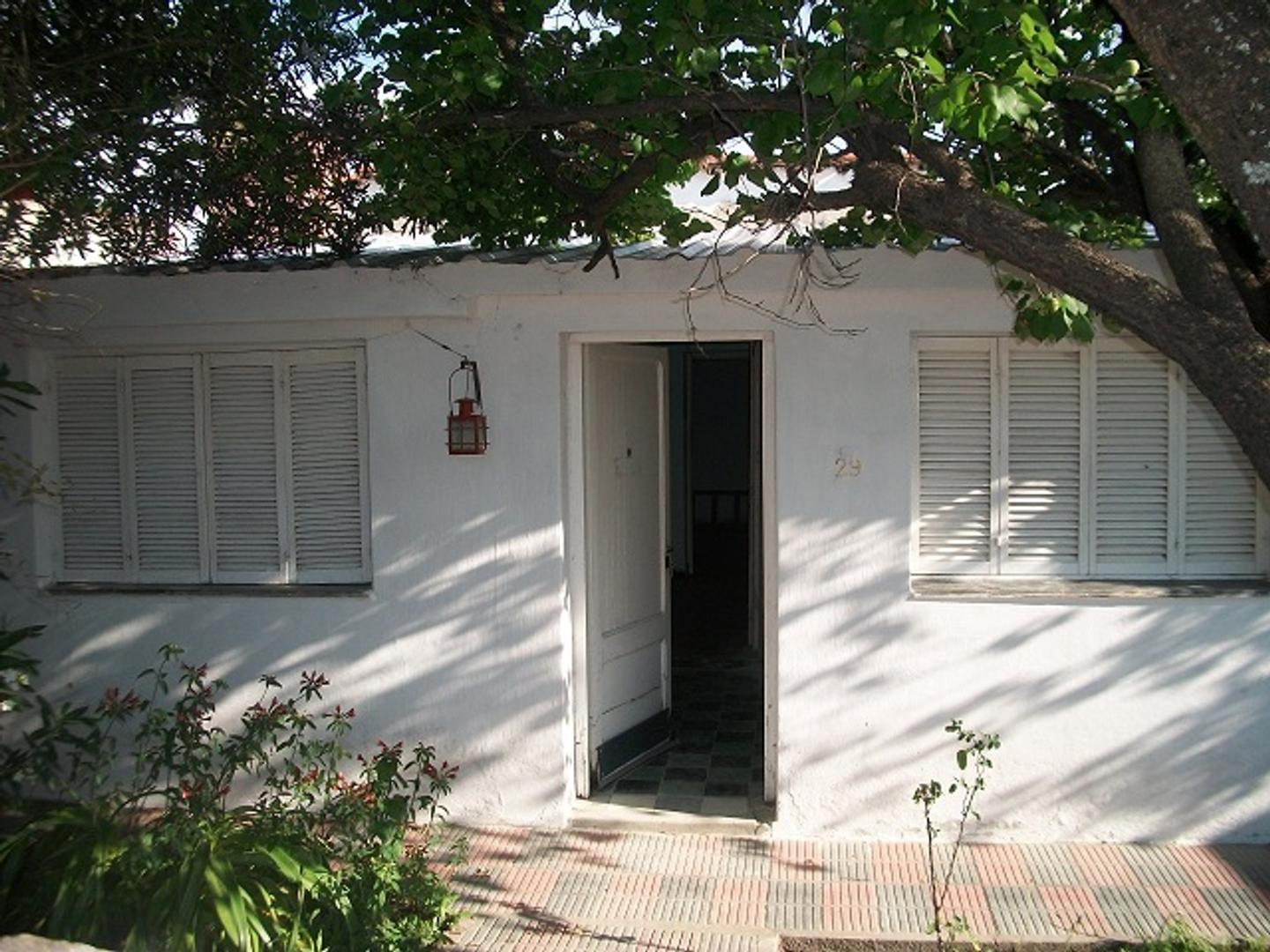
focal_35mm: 32
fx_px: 1174
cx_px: 635
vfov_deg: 44.2
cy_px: 476
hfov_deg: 56.8
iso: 80
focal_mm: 5.7
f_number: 2.9
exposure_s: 1/640
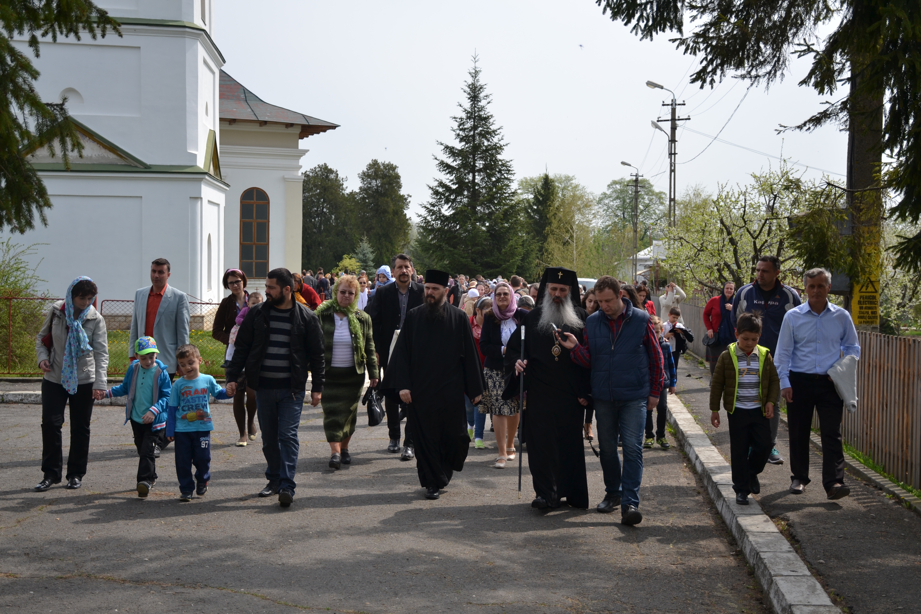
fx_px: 1305
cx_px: 460
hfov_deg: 38.9
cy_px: 307
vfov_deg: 26.5
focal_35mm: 51
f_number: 5
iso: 100
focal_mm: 34
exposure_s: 1/640
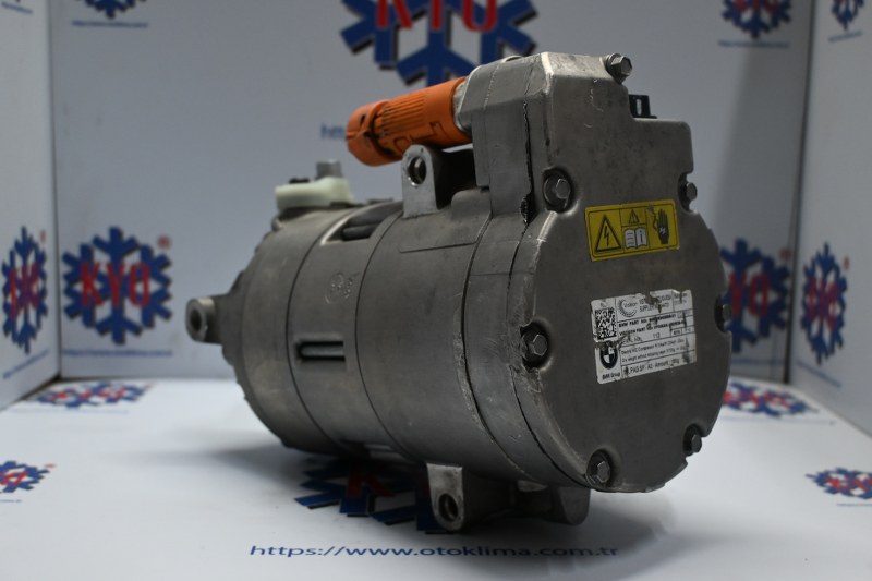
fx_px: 999
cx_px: 436
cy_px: 290
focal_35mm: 41
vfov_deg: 32.4
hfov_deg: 47.2
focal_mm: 27.5
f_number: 4.5
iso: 1000
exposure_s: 1/125
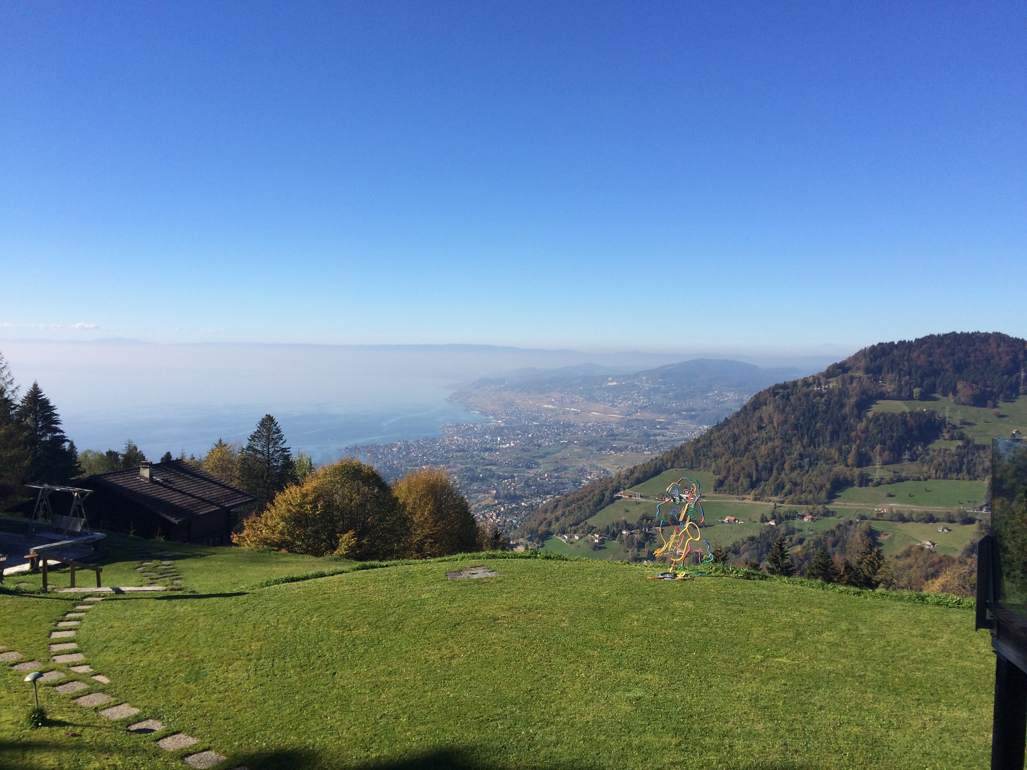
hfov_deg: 61.7
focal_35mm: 29
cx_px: 514
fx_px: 860
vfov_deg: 48.2
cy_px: 385
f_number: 2.2
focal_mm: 4.15
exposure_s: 1/2160
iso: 32
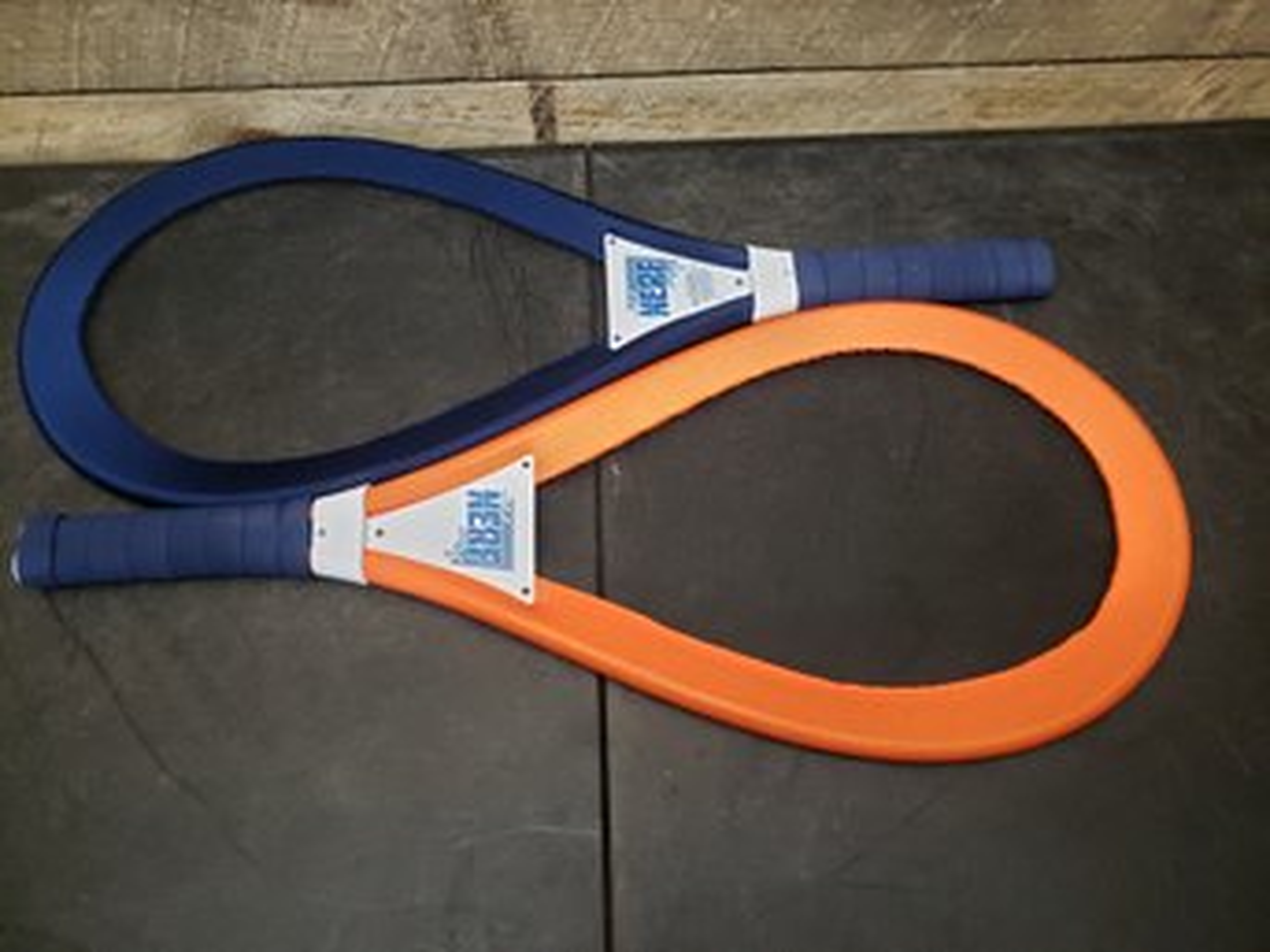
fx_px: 954
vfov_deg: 53.0
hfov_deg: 67.3
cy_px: 476
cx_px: 635
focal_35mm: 26
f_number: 1.5
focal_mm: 4.3
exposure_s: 1/60
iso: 250
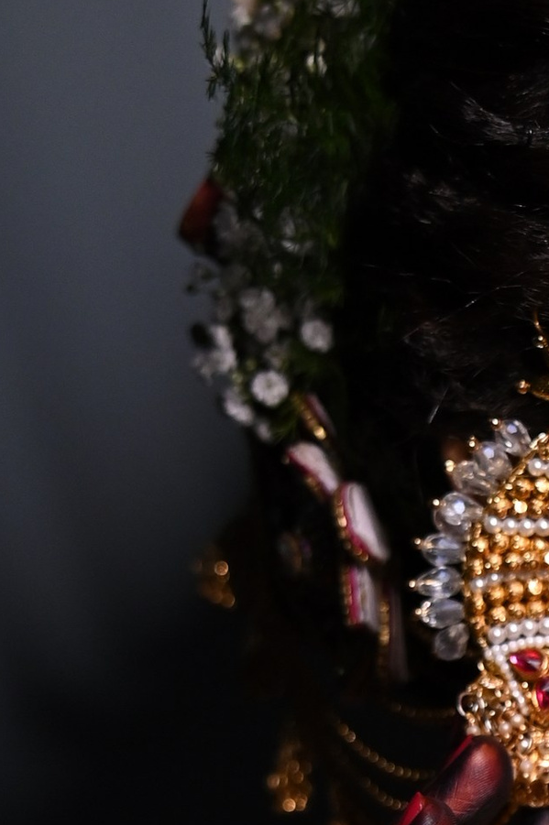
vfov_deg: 12.7
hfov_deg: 8.3
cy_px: 1014
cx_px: 1059
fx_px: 3621
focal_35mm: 158
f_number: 2.8
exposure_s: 1/160
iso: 800
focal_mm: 37
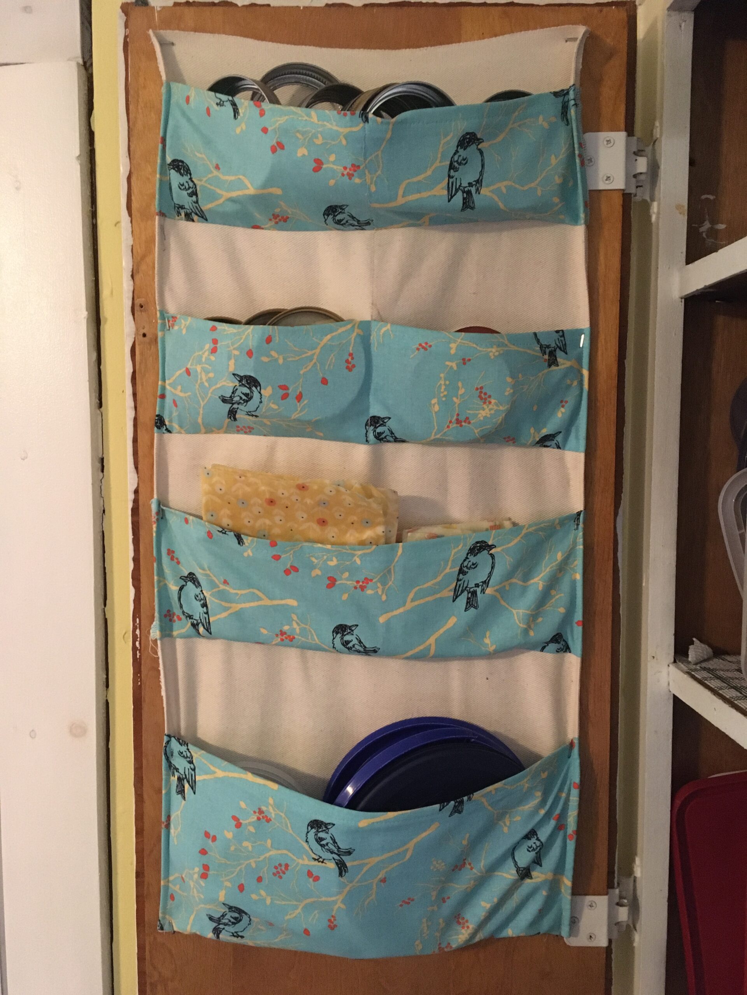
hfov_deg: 48.2
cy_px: 498
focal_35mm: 29
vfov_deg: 61.7
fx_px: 834
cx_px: 374
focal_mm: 4.15
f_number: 2.2
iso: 320
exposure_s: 1/15
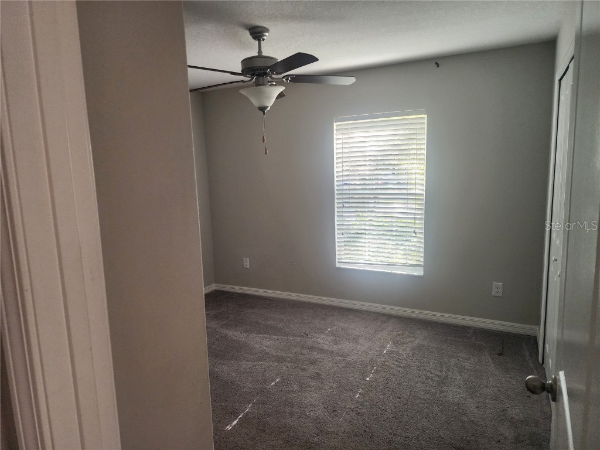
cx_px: 300
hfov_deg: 73.9
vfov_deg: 58.9
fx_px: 399
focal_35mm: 23
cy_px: 225
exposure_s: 1/120
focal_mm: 6.4
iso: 250
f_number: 1.8
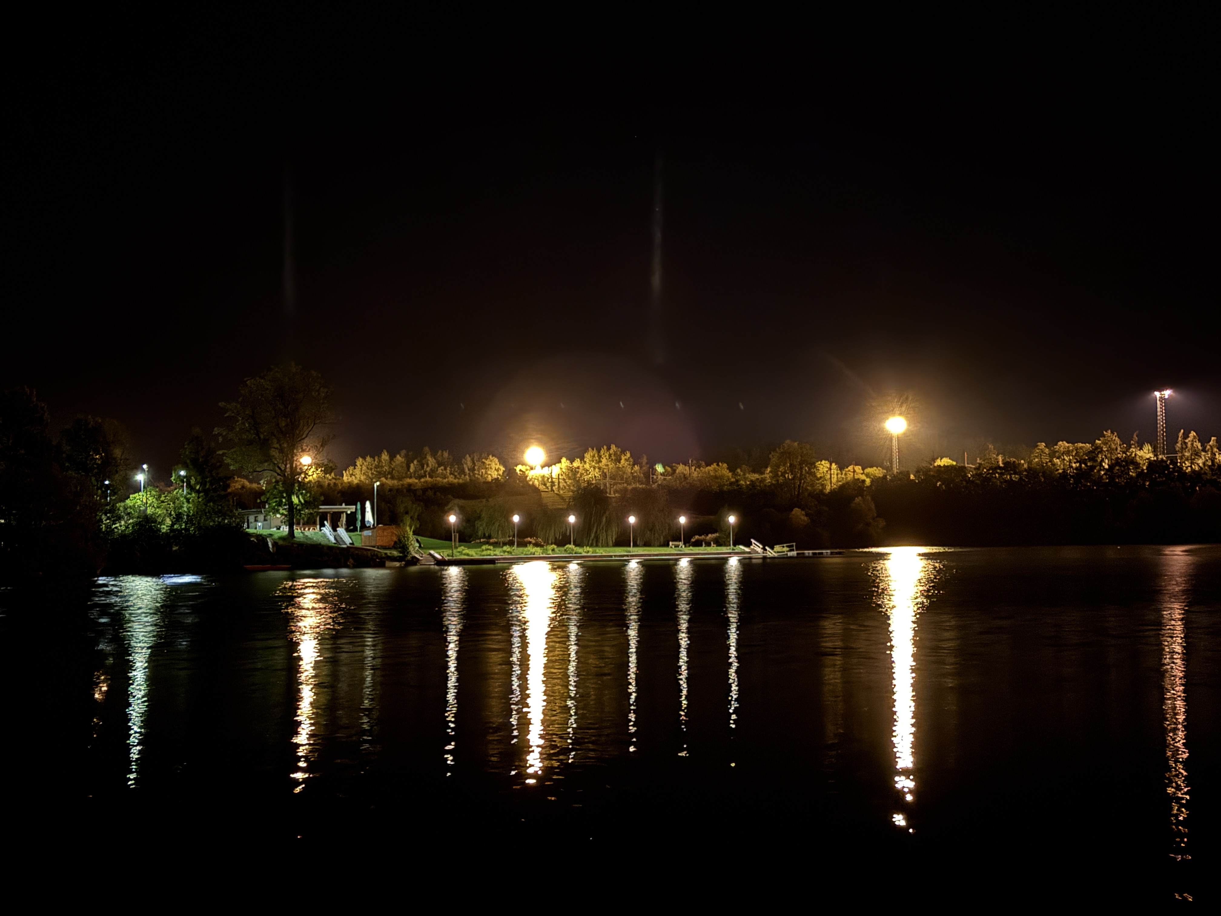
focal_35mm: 48
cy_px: 458
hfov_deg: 39.7
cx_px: 610
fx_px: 1693
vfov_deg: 30.3
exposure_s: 1/2
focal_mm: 6.76
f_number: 1.78
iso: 640
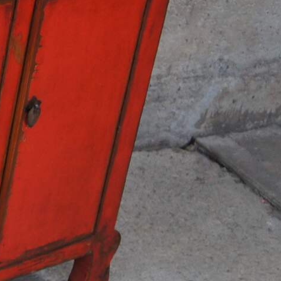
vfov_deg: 11.3
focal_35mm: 155
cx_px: -267
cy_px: 144
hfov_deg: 10.4
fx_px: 1421
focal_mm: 29
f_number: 4
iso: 1600
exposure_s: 1/100
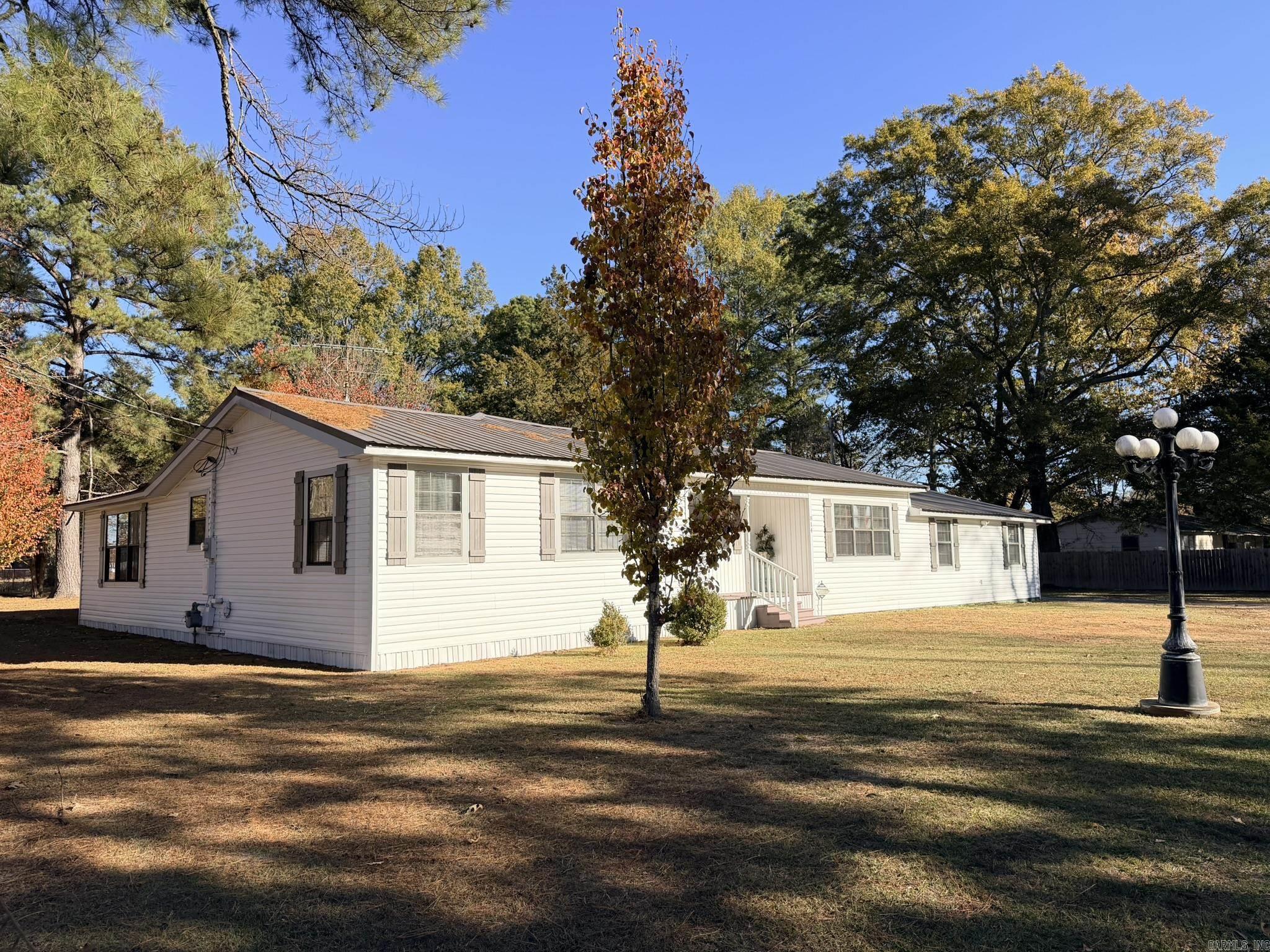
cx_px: 635
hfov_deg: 71.6
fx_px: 881
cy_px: 476
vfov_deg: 56.8
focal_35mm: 24
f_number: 1.78
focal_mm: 6.76
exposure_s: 1/2907
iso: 100
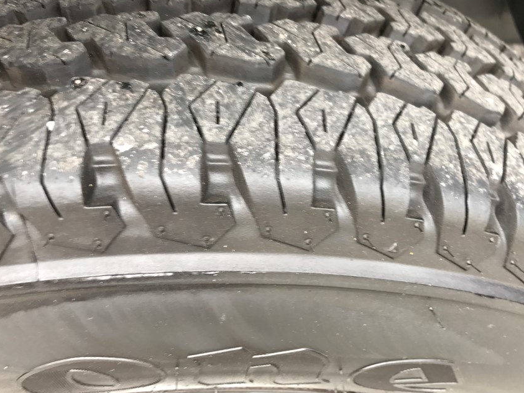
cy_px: 185
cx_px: 285
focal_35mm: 34
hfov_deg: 53.9
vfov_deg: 41.8
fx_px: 515
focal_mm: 3.99
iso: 25
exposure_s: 1/45
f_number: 1.8
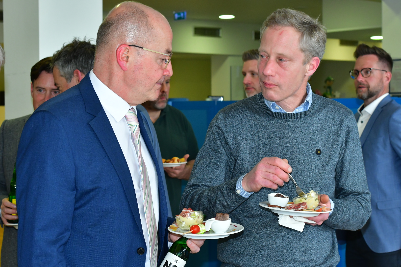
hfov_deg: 27.0
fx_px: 835
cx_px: 200
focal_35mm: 75
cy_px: 134
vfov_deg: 18.2
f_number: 6.3
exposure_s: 1/100
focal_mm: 50
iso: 1600
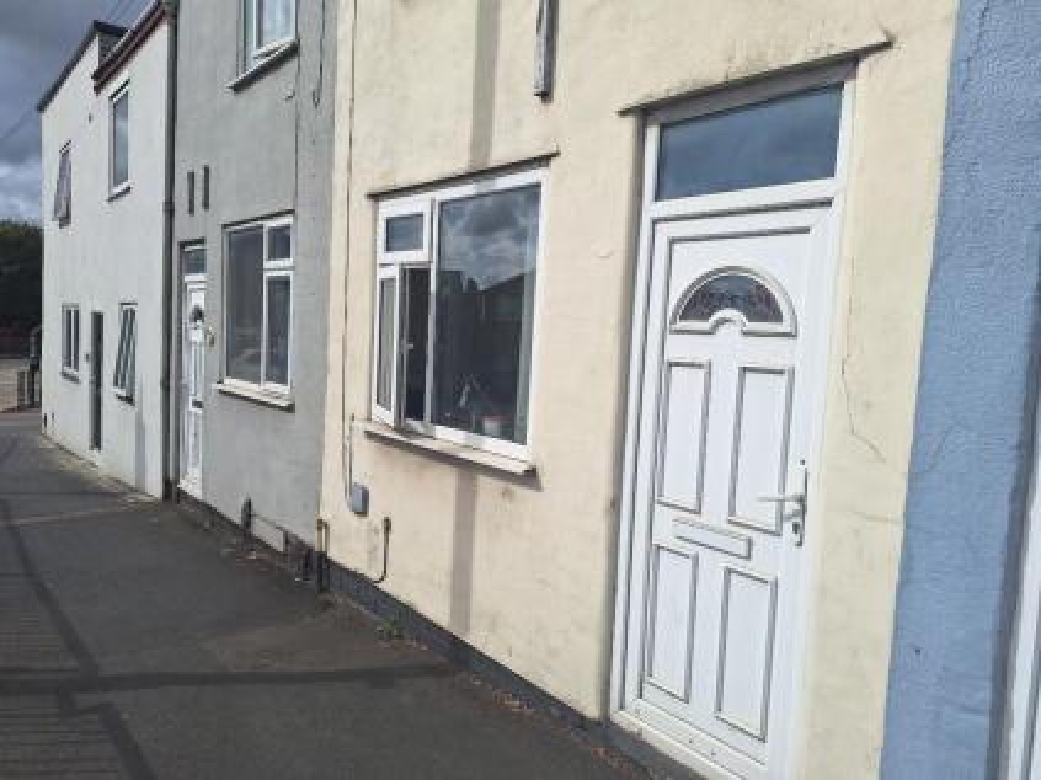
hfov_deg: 73.9
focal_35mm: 23
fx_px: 691
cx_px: 520
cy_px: 390
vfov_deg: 58.9
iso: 40
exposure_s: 1/4762
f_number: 1.8
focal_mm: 5.54
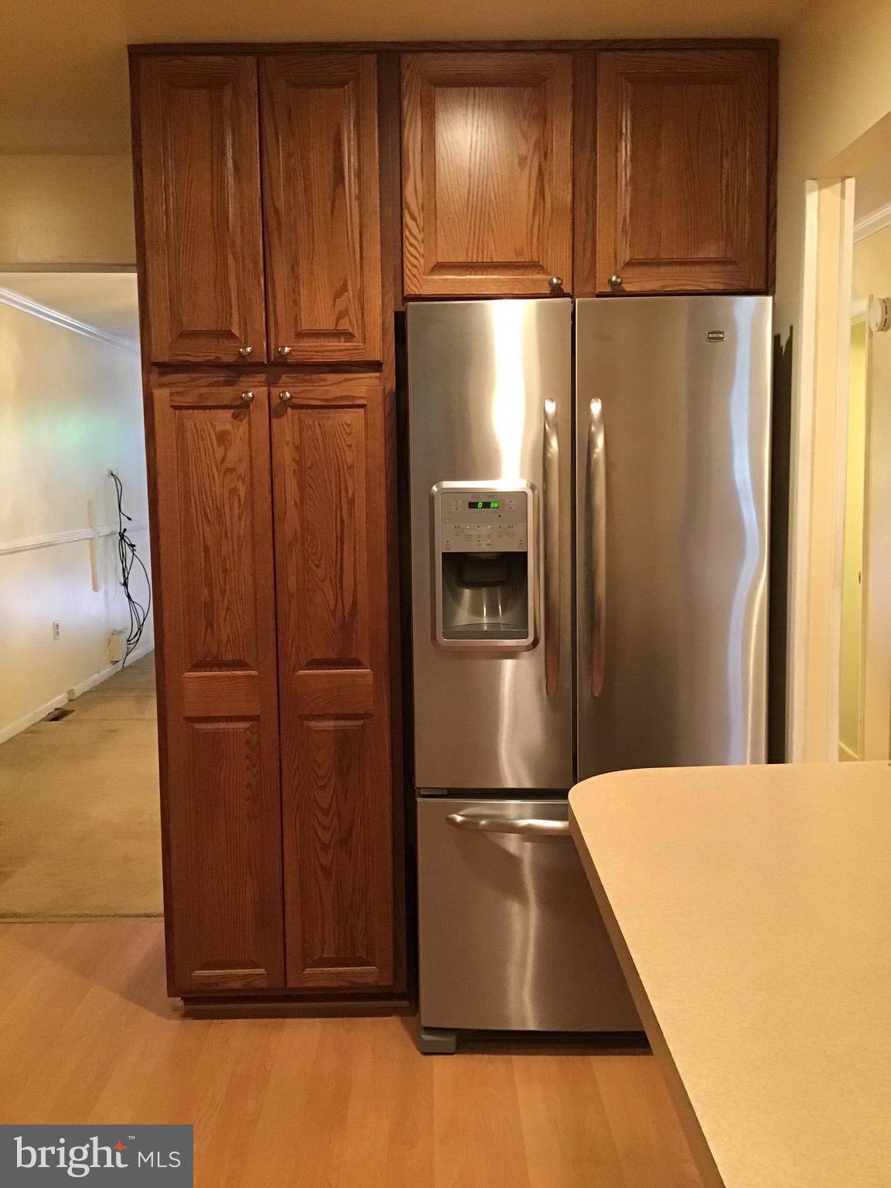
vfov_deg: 58.4
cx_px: 446
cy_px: 594
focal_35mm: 31
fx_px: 1064
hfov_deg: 45.4
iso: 200
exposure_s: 1/15
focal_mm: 3.3
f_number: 2.4
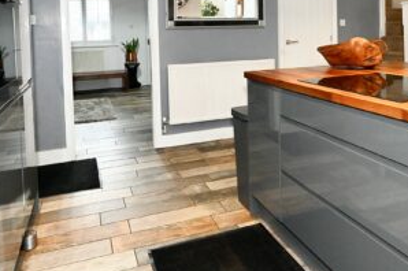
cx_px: 209
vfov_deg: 42.3
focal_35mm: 29
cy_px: 44
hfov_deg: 63.7
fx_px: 328
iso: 6400
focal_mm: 15
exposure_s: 1/60
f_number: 10
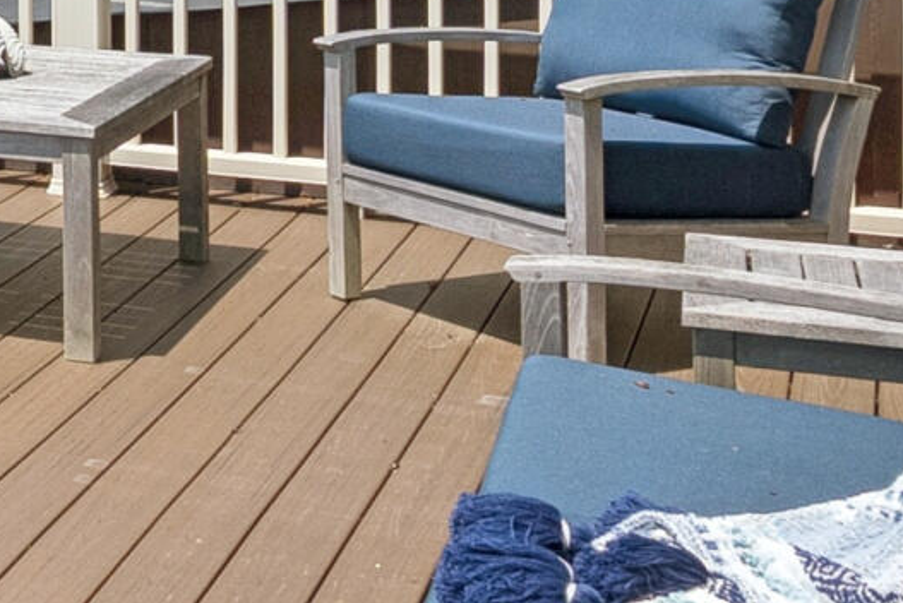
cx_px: -591
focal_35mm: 91
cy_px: -284
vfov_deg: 14.1
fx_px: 2284
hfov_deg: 18.7
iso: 320
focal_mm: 16
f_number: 7.1
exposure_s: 1/1000
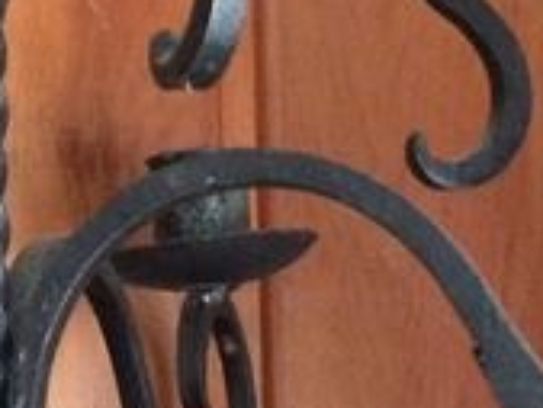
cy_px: 153
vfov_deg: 9.3
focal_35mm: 160
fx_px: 2512
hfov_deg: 12.3
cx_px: 100
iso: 320
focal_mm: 4.12
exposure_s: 1/15
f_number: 2.2
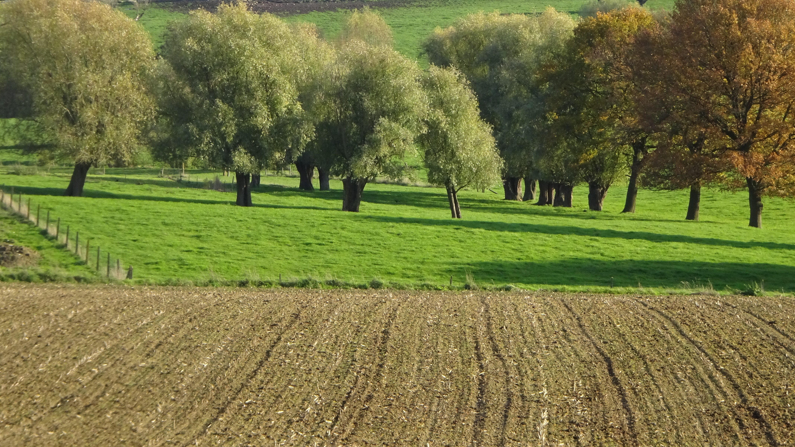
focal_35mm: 222
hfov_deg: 9.7
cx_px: 409
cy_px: 122
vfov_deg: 5.5
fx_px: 4680
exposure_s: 1/200
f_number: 5.6
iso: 125
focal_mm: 30.42
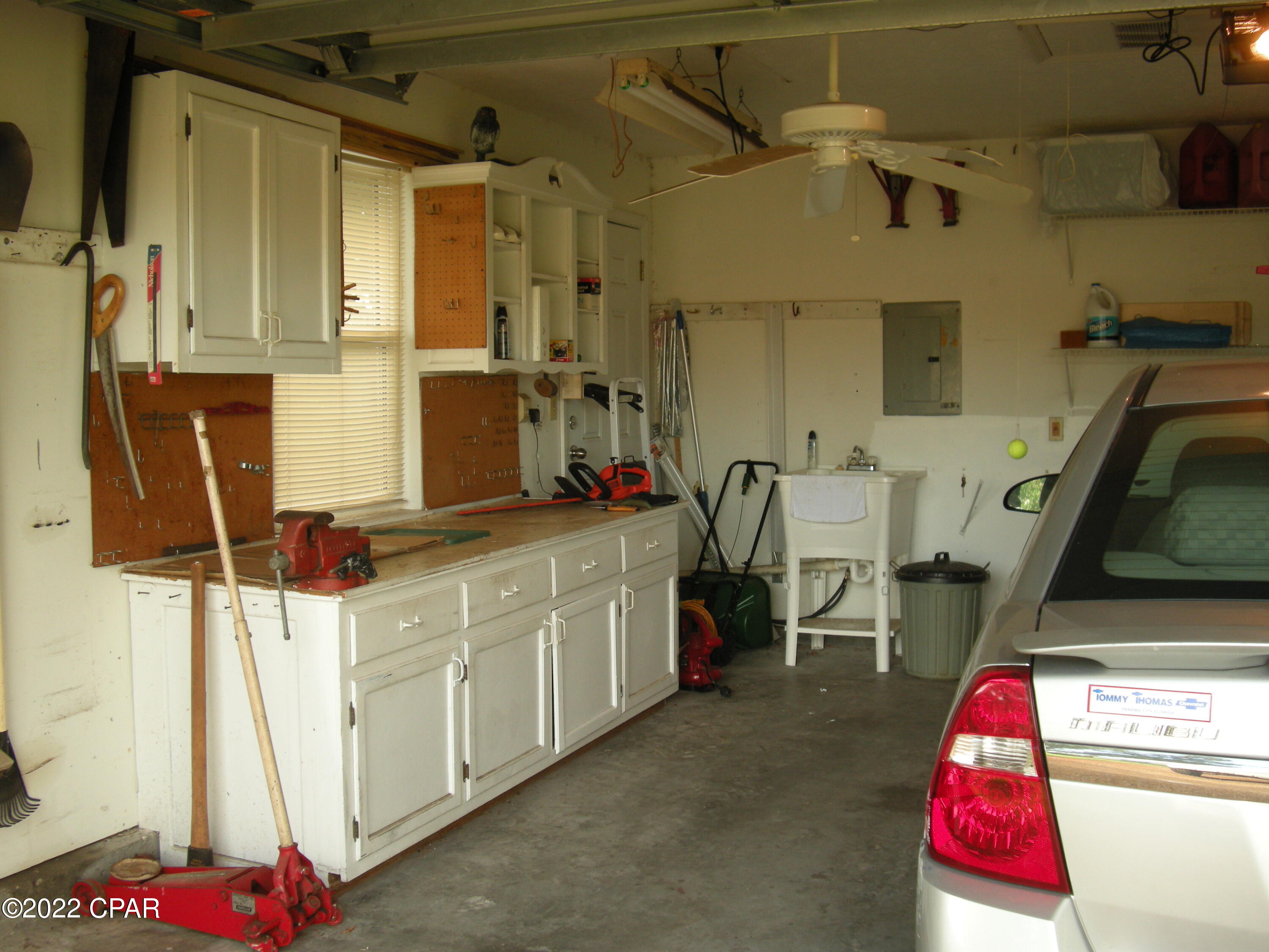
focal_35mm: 37
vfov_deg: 38.7
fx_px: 1356
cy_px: 476
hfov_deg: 50.1
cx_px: 634
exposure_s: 1/45.8
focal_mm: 7.9
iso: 108
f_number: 2.8
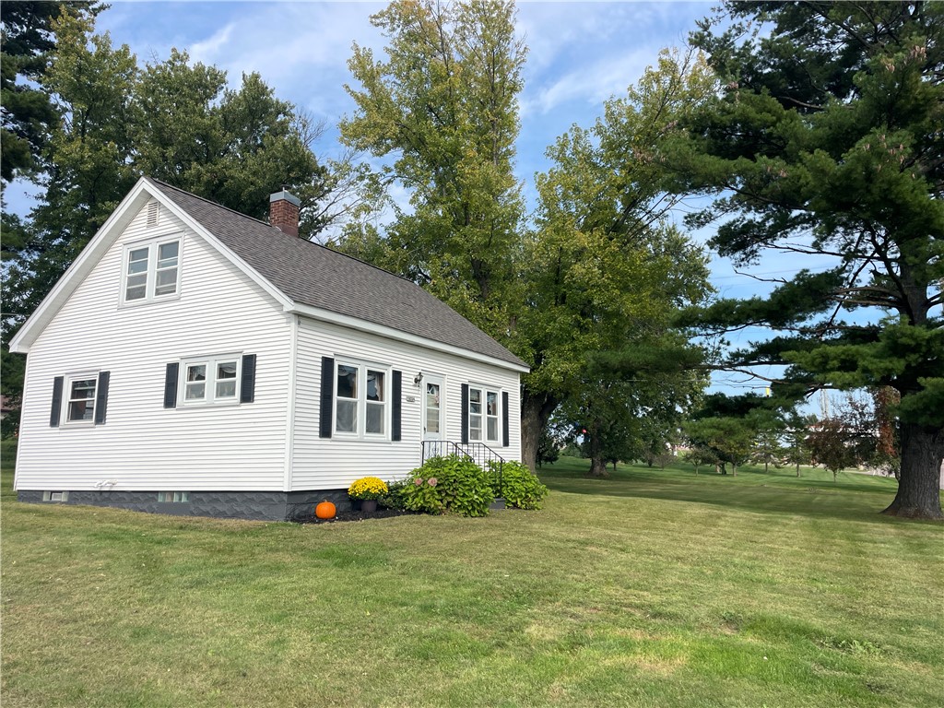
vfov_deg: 53.1
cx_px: 472
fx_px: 709
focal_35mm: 26
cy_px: 354
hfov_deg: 67.3
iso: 32
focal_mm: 4.2
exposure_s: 1/2564
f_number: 1.6
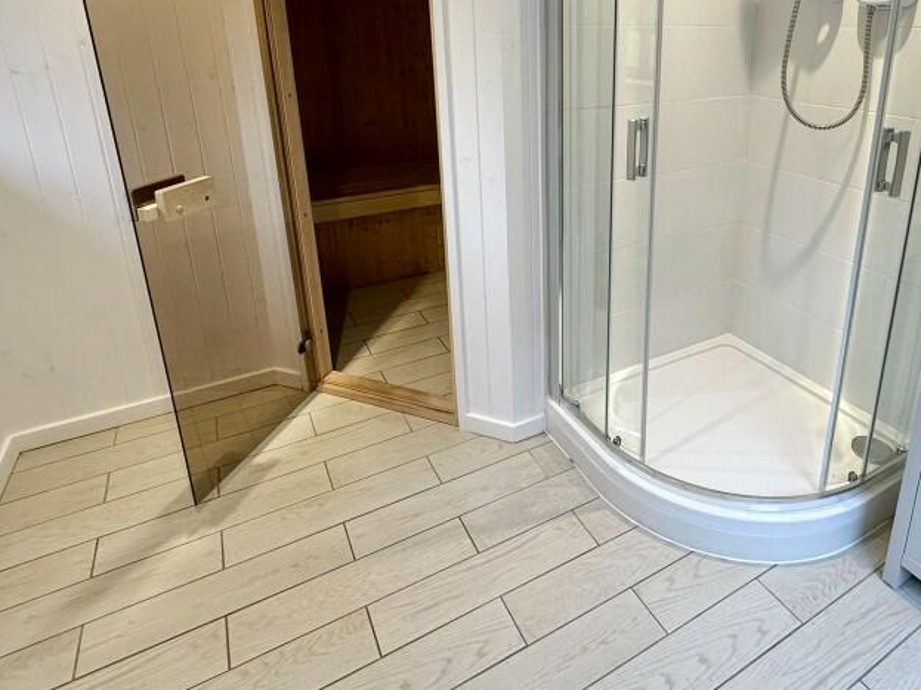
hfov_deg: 72.6
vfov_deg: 57.0
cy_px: 205
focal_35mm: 23
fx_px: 612
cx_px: 578
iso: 160
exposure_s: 1/100
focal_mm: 2.22
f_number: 2.2
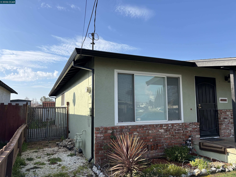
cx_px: 118
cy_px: 88
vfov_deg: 53.1
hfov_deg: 67.3
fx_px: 177
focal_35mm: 26
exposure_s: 1/2398
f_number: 1.6
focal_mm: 5.96
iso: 50
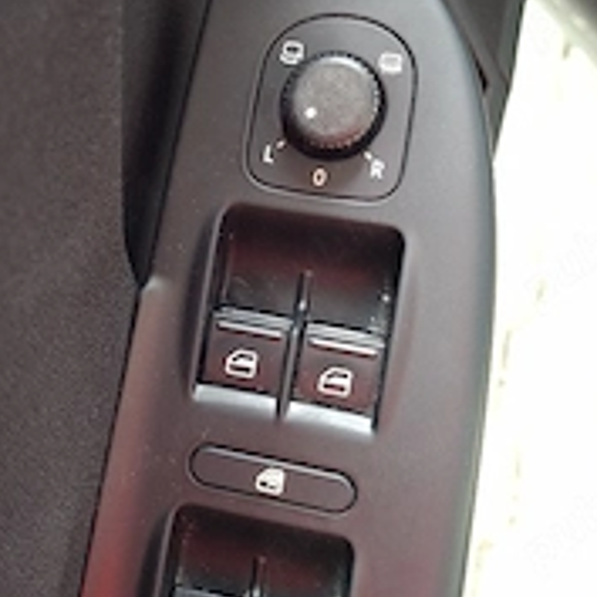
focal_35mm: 46
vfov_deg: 36.7
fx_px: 898
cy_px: 263
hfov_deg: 36.2
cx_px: 175
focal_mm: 5.54
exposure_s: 1/33
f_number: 1.8
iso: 400
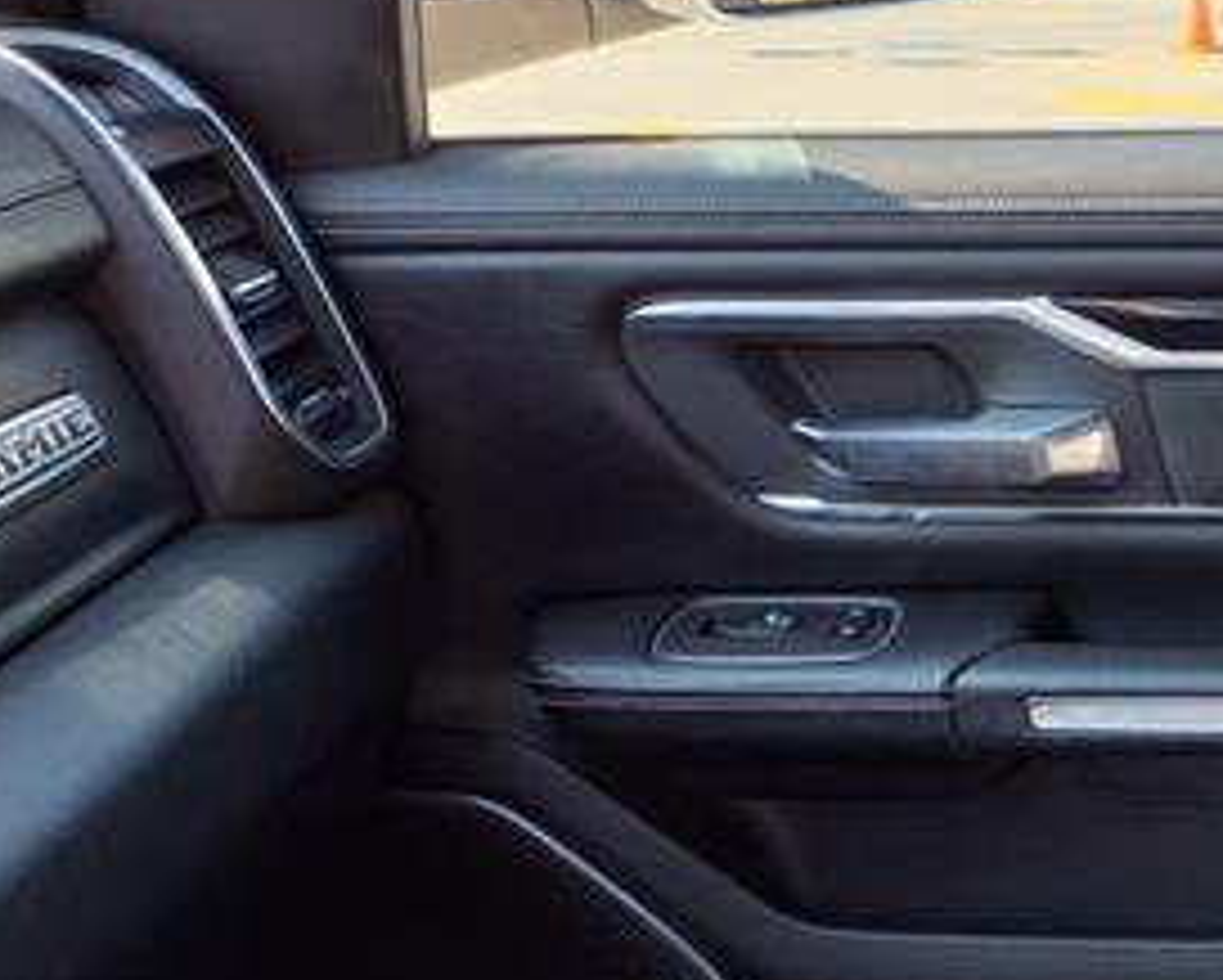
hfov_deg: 27.8
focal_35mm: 62
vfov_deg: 24.5
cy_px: 652
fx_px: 2246
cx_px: 1340
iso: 40
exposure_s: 1/120
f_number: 1.9
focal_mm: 3.58
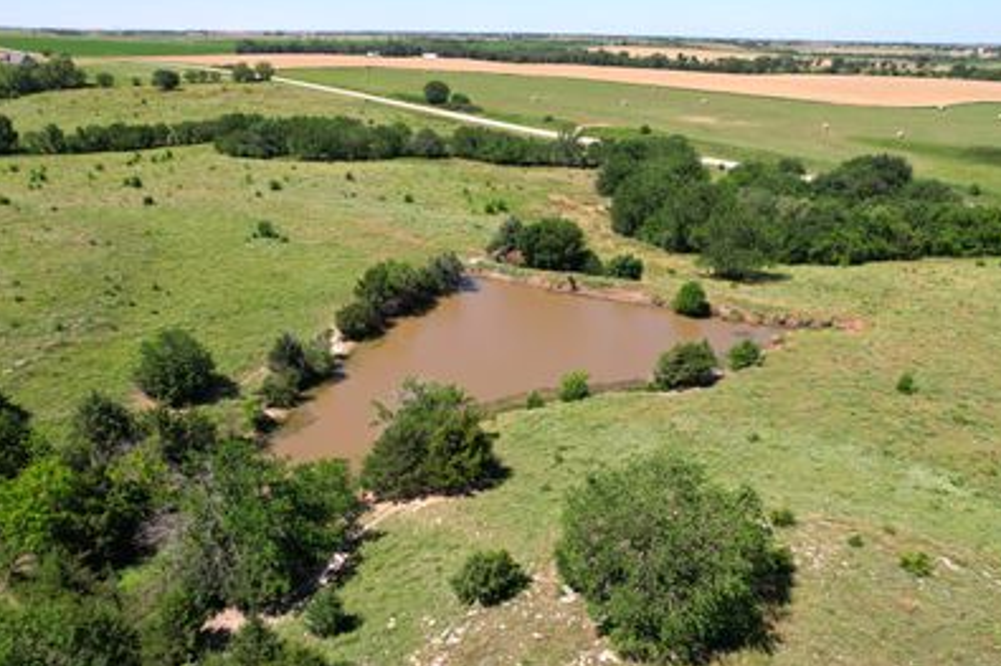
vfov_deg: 53.0
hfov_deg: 73.7
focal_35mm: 24
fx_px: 667
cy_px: 308
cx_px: 485
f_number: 2.8
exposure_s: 1/120
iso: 100
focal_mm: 8.38
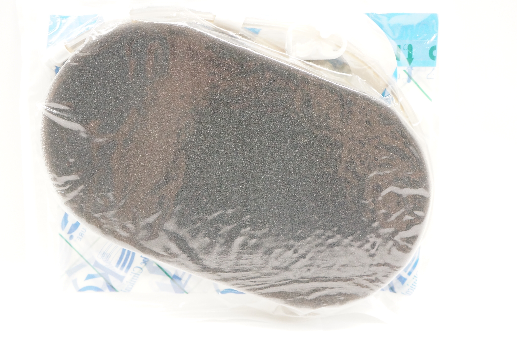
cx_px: 244
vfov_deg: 34.1
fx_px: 560
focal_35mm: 39
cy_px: 156
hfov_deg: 49.6
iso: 3200
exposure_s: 1/160
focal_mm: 22
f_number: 6.3
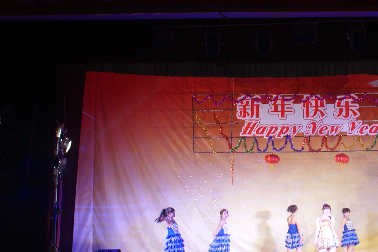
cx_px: 308
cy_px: 100
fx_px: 735
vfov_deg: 19.4
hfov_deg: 28.2
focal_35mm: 70
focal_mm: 24
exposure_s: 1/40
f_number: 4.5
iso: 160
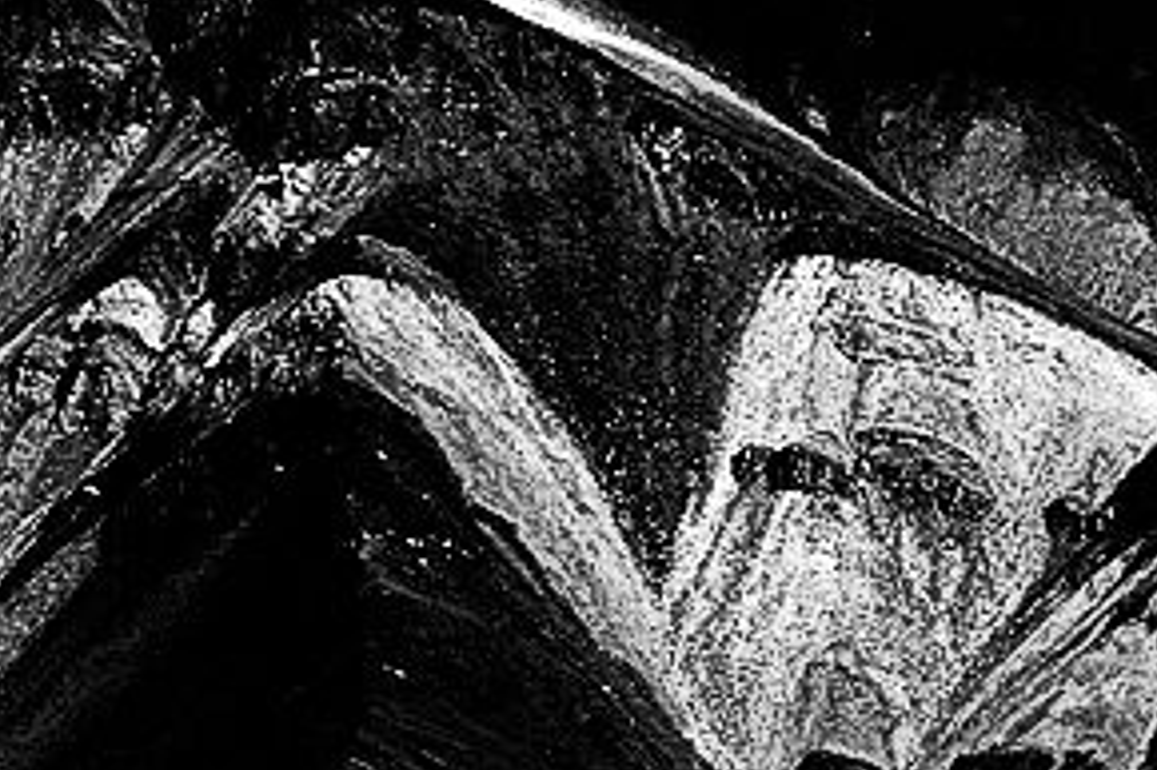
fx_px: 59774
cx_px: 778
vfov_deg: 0.7
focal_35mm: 1861
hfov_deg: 1.1
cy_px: 186
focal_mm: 270
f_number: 4
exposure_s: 1/1000
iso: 100
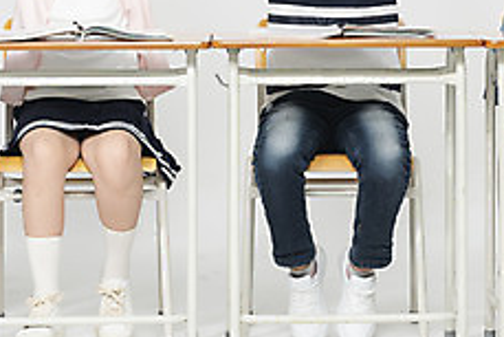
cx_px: 212
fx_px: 2017
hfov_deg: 14.2
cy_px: -11
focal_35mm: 144
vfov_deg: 9.5
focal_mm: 55
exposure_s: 1/125
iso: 100
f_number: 18
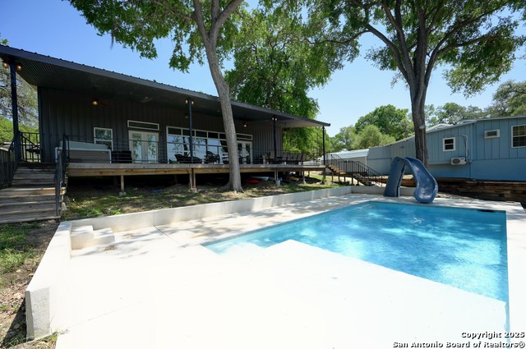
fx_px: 204
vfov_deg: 81.1
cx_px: 263
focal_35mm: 14
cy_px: 174
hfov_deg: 104.3
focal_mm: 14
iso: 2000
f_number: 6.3
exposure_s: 1/6400
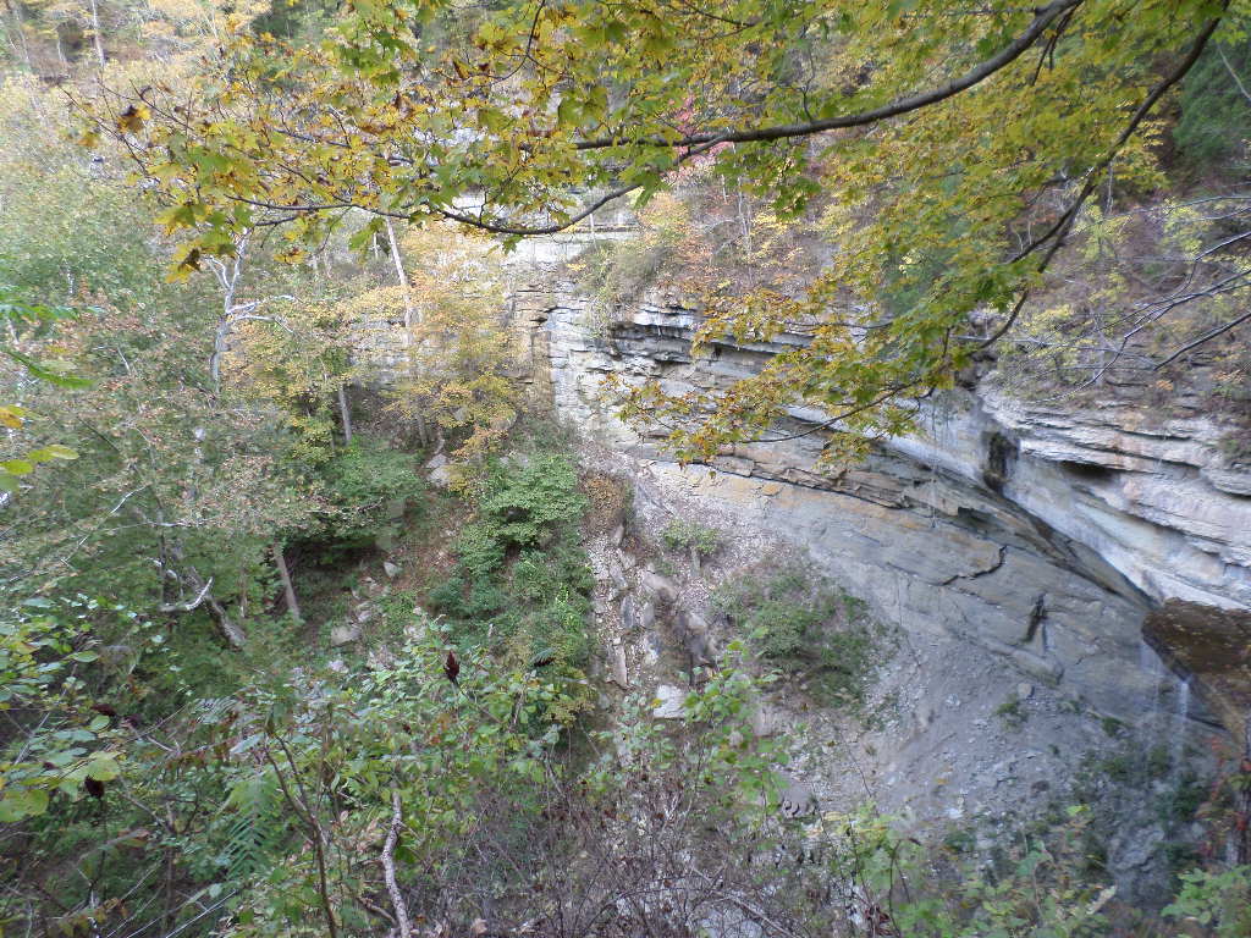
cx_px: 626
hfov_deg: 69.4
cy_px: 469
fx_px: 903
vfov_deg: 54.9
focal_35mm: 25
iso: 80
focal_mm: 4.5
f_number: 2.5
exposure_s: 1/90
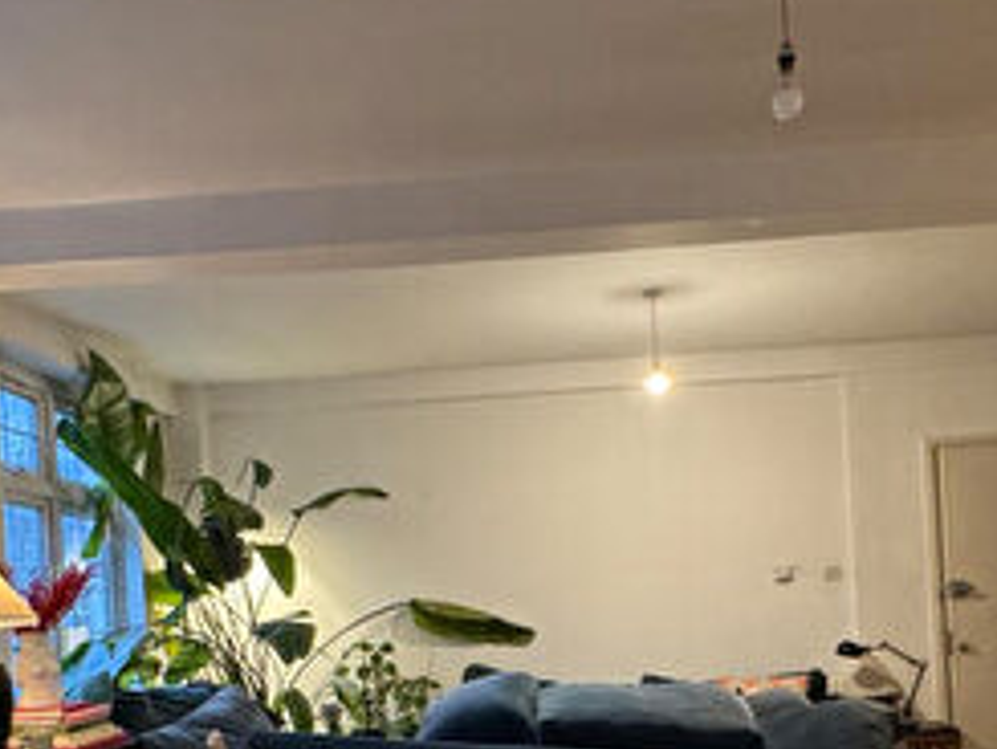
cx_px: 505
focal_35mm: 40
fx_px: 1153
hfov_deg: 46.8
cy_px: 617
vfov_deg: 34.7
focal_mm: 2.22
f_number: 2.2
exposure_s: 1/50
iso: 640
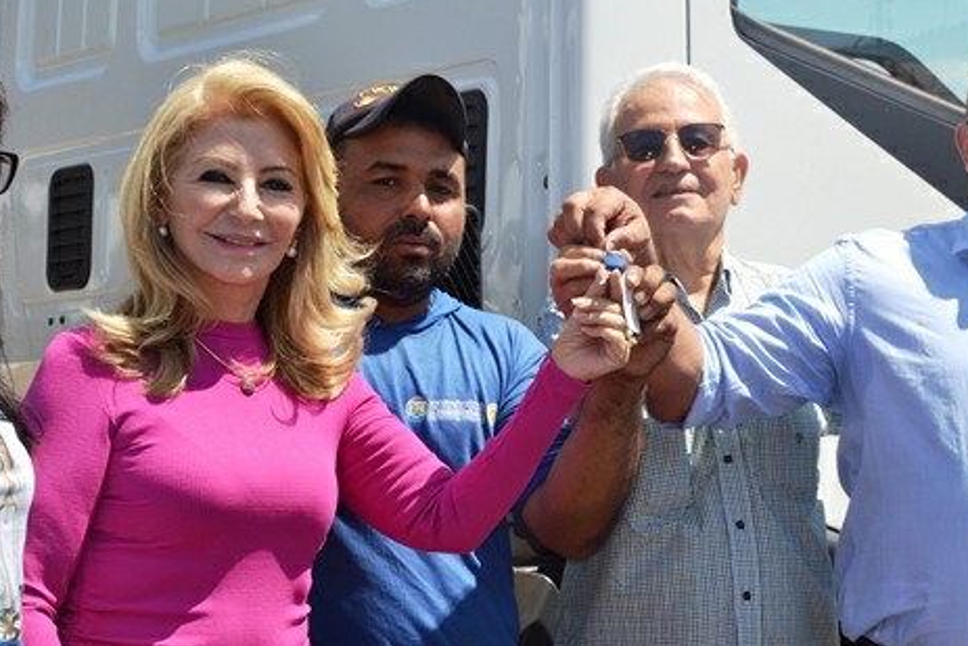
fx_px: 2232
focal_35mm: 83
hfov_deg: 24.3
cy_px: 392
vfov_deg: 16.5
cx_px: 663
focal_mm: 40
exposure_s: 1/200
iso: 100
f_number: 6.3
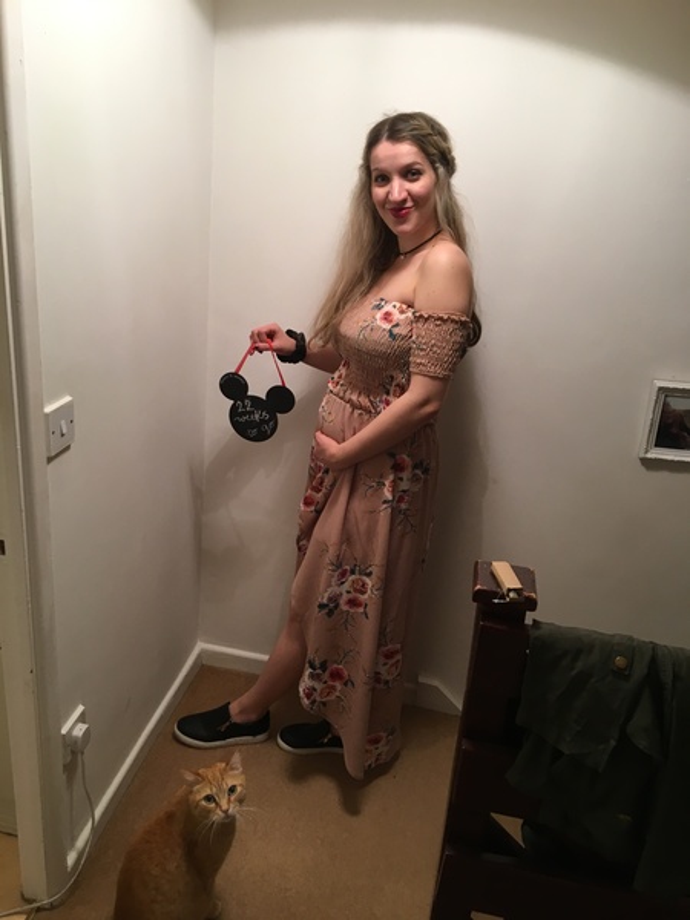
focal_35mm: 29
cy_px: 460
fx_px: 771
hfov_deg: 48.2
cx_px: 345
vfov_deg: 61.7
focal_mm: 4.15
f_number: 2.2
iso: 80
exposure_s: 1/33
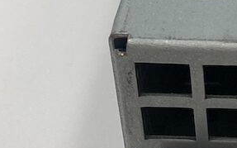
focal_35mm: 155
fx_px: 1001
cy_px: -264
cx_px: 410
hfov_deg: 12.5
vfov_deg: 7.6
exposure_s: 1/258
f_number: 1.8
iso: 32
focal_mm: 4.25
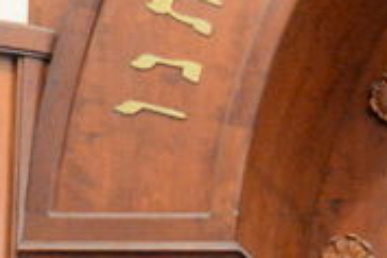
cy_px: 914
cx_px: 934
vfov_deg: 3.6
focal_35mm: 364
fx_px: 3913
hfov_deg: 5.5
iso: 6400
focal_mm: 46
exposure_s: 1/160
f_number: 6.3
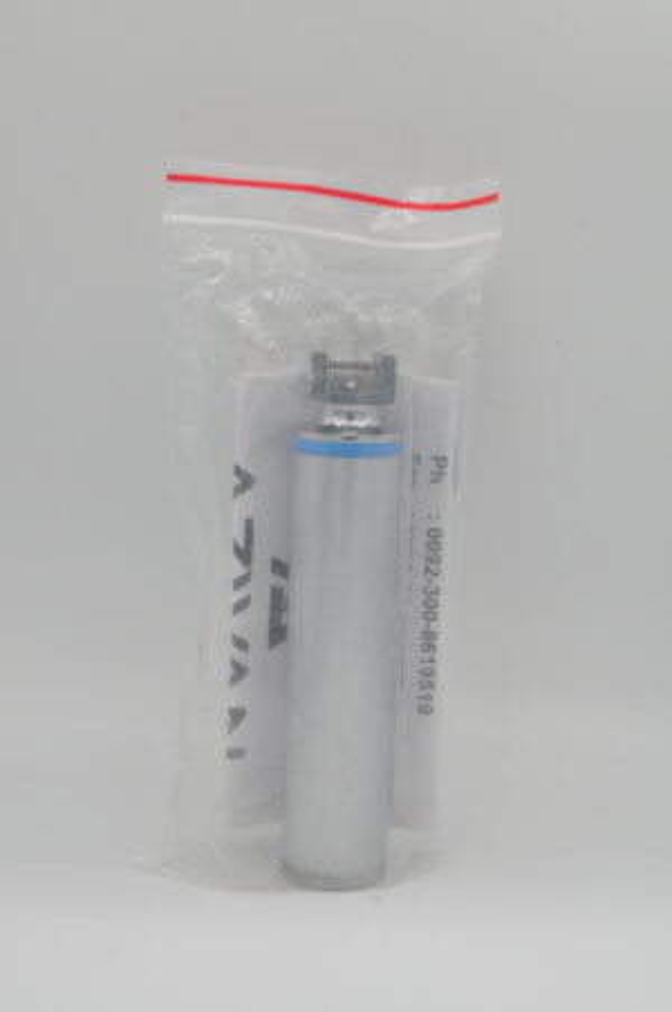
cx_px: 336
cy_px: 506
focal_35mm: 60
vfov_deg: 33.4
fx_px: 1685
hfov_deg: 22.6
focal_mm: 40
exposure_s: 1/180
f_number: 6.7
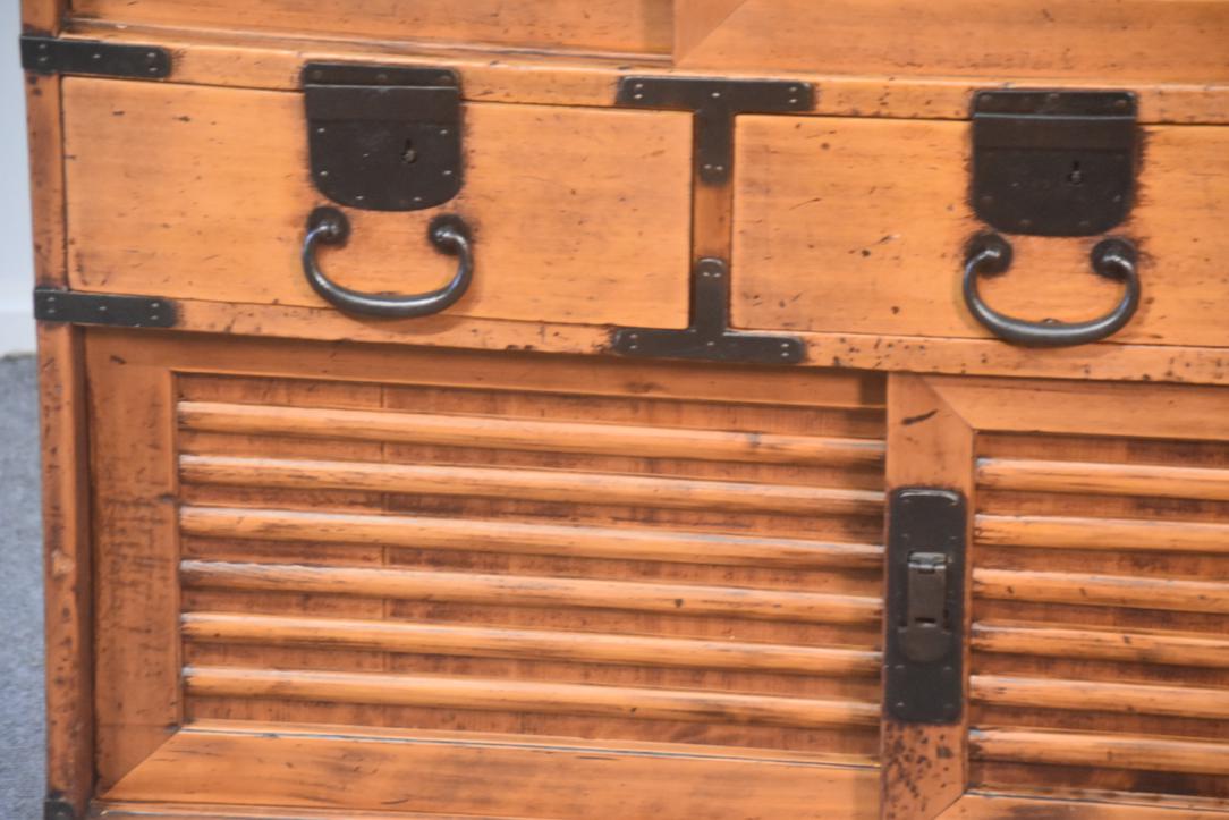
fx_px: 6658
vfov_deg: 7.0
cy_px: 410
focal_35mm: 195
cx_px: 614
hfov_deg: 10.5
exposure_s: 1/60
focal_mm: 130
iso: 4500
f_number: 6
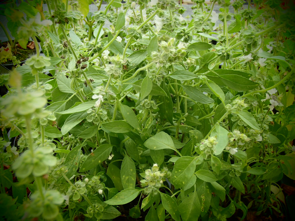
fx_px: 315
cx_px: 148
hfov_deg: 50.1
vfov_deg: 38.7
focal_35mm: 37
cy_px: 110
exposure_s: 1/160
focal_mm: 6.64
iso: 125
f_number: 4.7
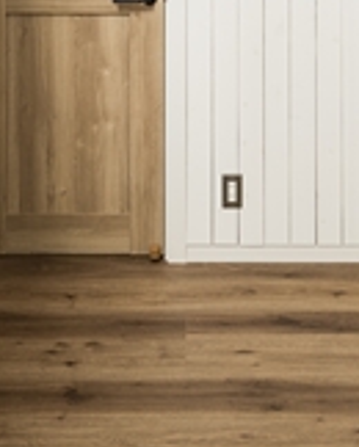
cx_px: 192
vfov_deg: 21.2
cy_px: -339
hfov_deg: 24.3
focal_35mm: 63
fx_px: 835
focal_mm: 17
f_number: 11
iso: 100
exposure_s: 1/4
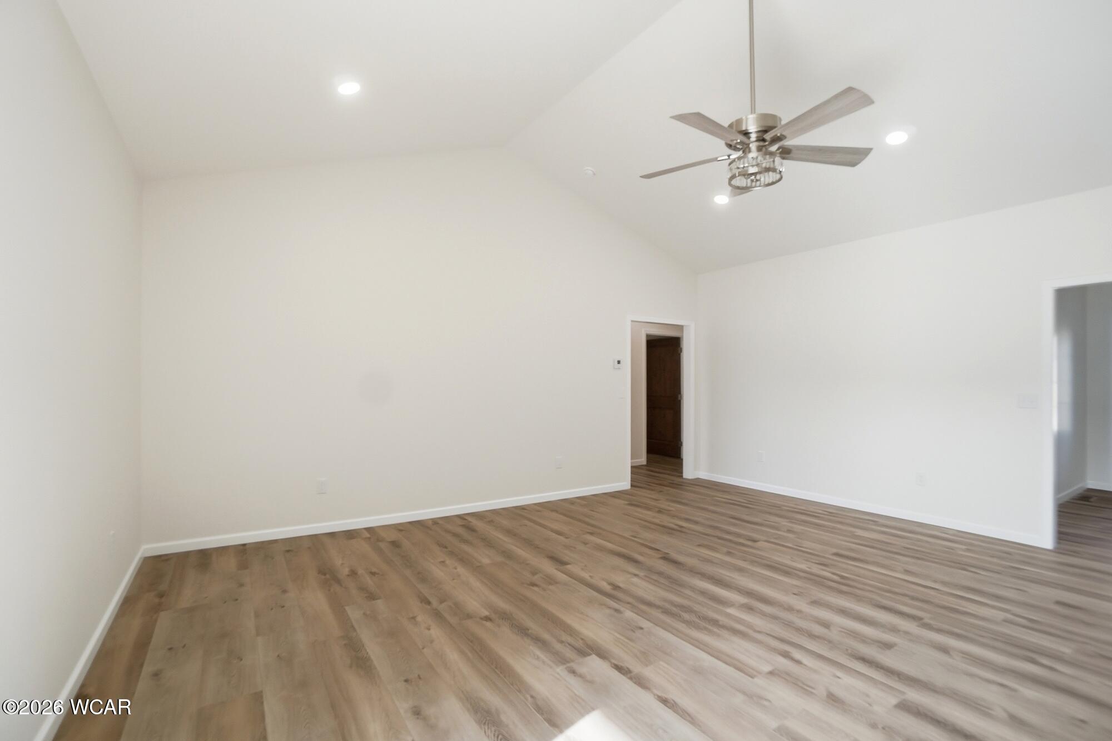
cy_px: 370
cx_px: 556
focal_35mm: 15
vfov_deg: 77.3
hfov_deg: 100.4
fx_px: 463
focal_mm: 10
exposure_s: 1/500
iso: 125
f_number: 5.6
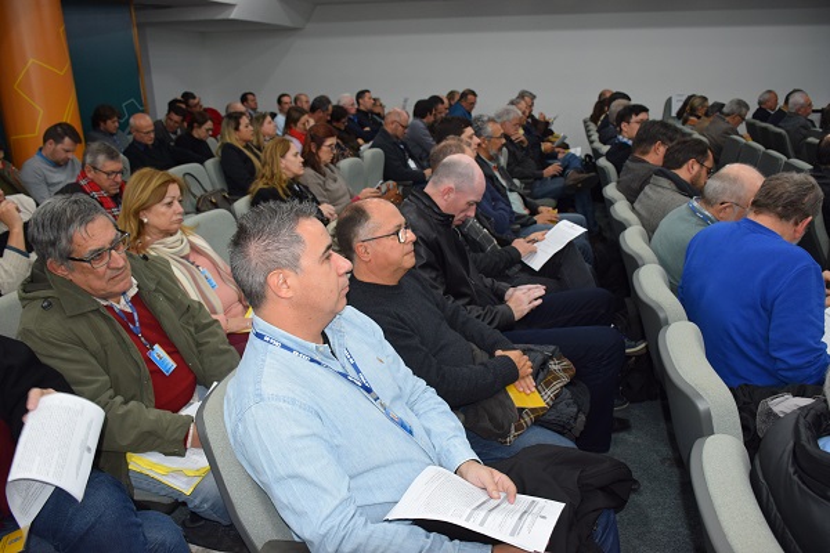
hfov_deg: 67.4
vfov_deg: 47.9
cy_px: 276
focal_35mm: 27
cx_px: 415
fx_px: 622
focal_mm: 18
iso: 800
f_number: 5
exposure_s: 1/100
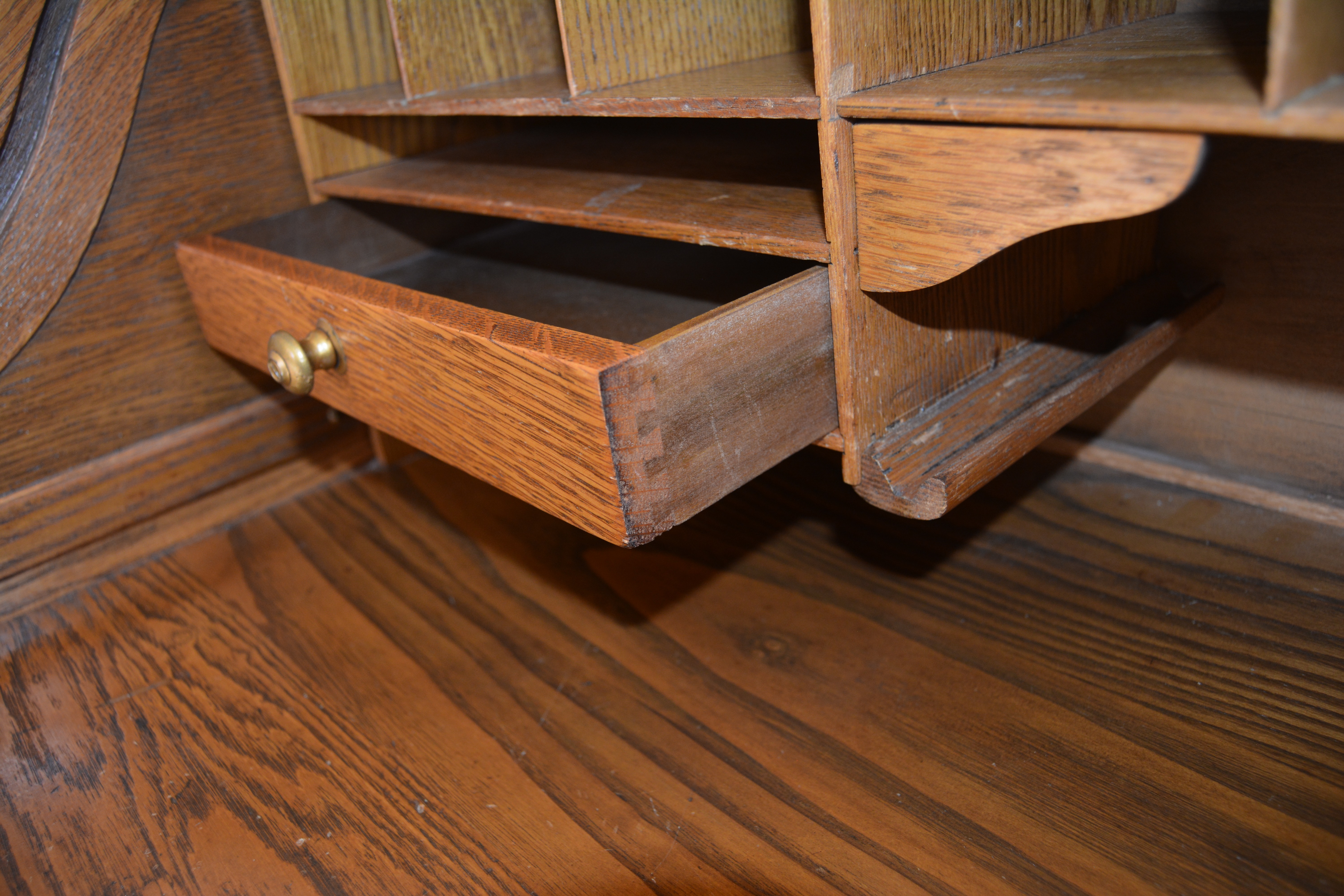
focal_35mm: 27
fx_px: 1008
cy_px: 448
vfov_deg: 47.9
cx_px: 672
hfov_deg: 67.4
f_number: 3.5
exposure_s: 1/60
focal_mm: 18
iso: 450
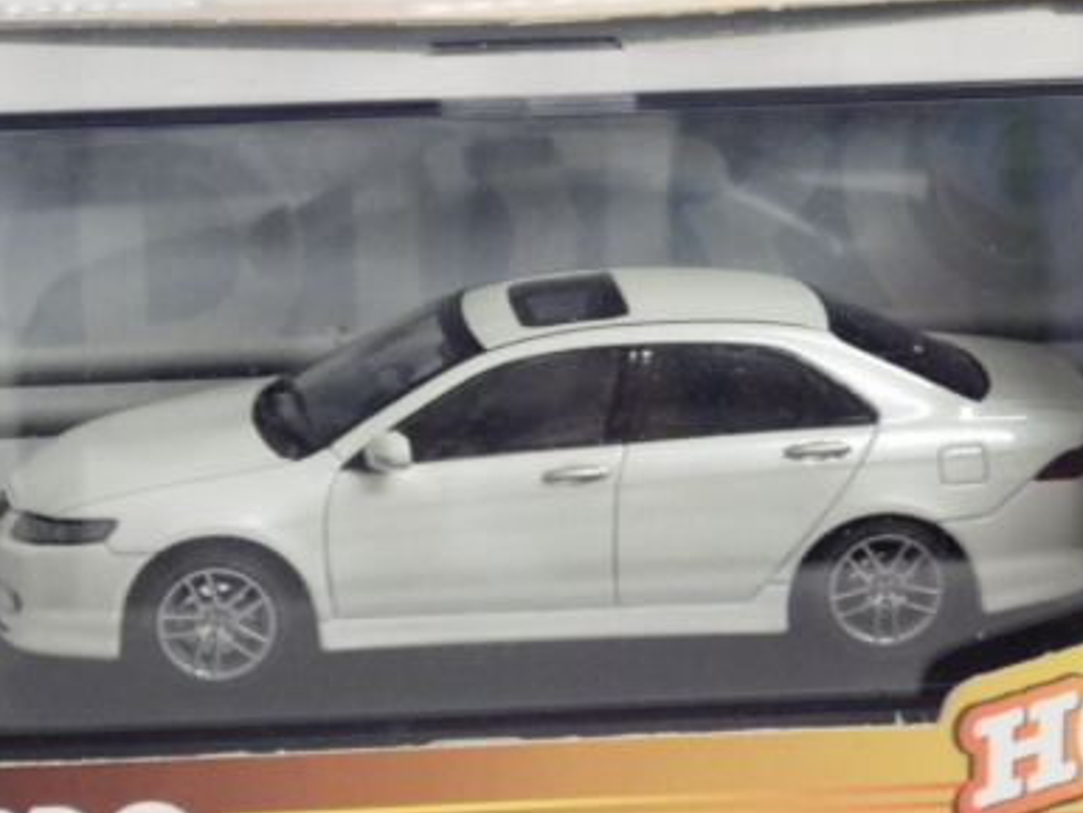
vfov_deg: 12.6
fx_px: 3693
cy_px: 416
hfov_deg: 16.7
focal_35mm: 118
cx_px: 532
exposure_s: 1/40
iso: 800
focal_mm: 12.8
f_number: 4.2
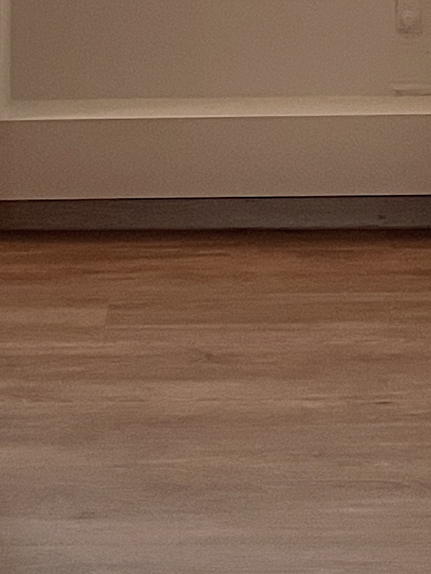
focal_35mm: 127
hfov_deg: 11.7
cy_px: -474
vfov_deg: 13.8
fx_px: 2108
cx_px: 292
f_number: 1.6
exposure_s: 1/50
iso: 400
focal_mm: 5.1
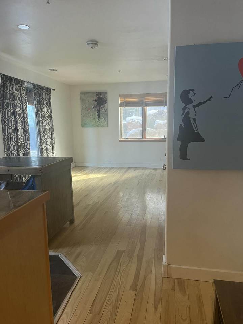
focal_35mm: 26
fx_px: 243
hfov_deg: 53.1
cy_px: 162
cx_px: 122
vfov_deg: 67.3
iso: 250
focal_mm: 5.1
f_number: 1.6
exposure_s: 1/60
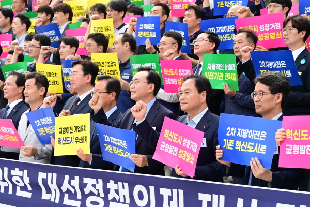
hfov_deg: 18.3
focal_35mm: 112
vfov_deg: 12.2
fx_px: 964
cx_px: 155
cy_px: 104
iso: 1000
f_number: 11
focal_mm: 112
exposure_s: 1/320
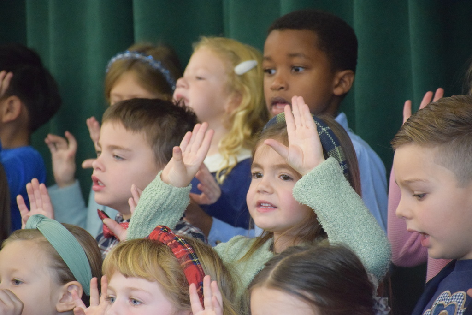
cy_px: 158
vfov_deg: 6.5
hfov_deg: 9.8
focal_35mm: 210
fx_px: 2754
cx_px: 236
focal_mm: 140
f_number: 5.6
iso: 6400
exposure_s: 1/125
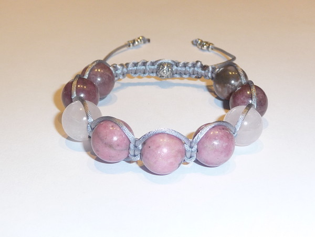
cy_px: 118
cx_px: 158
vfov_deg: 24.4
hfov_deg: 32.2
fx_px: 546
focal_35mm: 60
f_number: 3.7
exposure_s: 1/50
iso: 100
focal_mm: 6
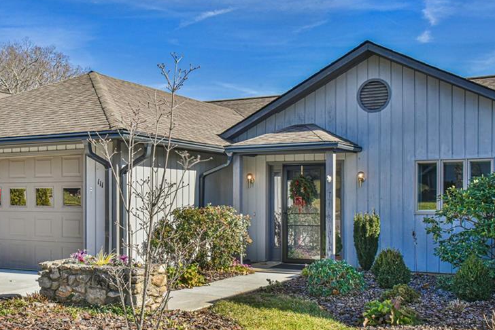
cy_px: 214
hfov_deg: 43.5
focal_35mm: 45
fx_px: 619
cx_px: 211
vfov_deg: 29.7
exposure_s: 1/500
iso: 1600
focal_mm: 32
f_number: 11
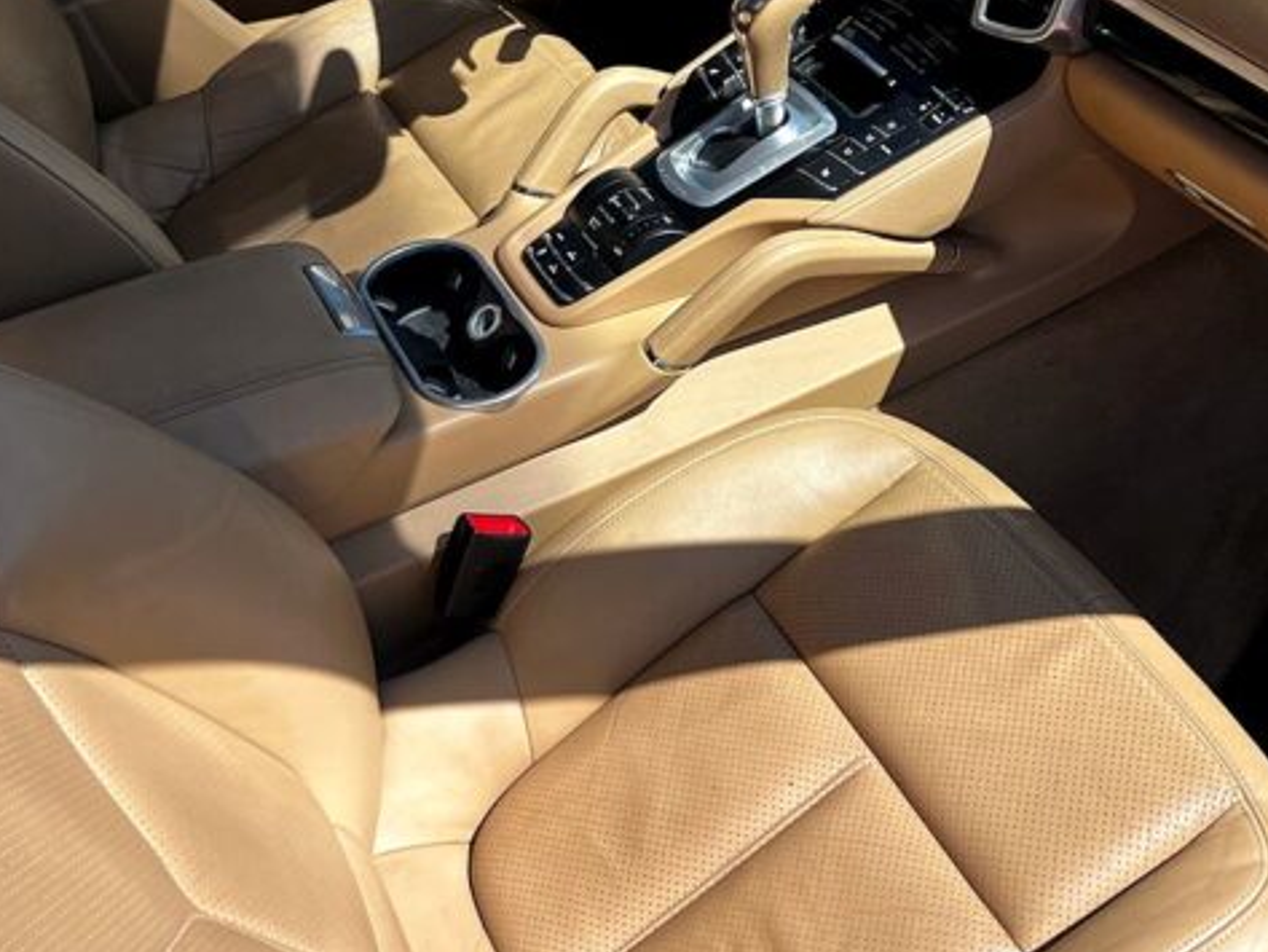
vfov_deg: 32.4
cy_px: 263
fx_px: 1612
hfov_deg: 42.9
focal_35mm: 44
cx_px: 710
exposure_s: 1/1776
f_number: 1.6
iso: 50
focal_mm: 5.1
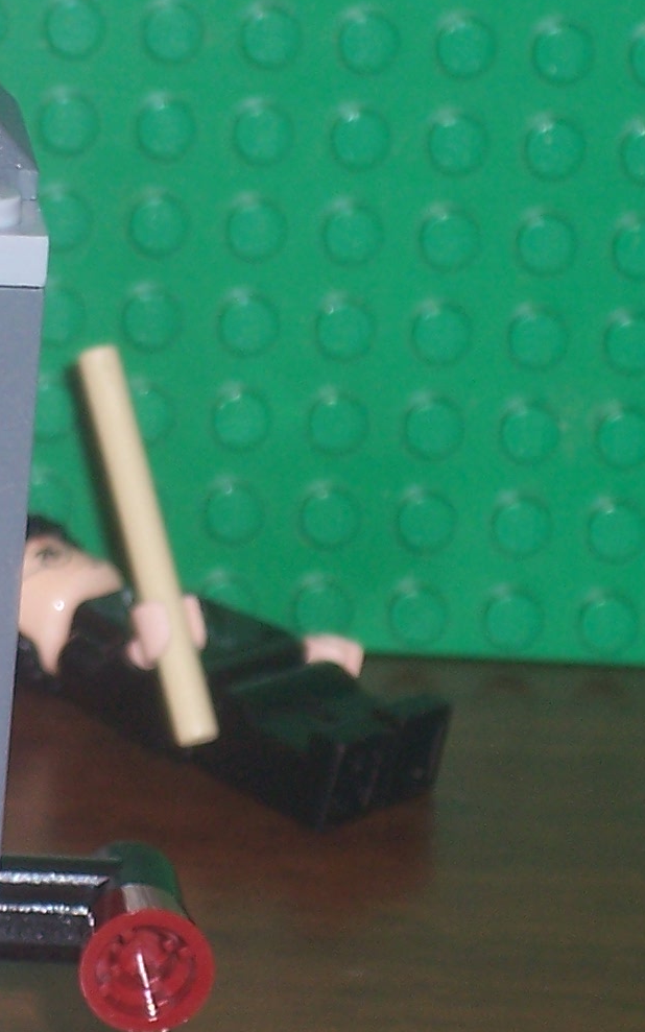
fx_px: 7876
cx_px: -219
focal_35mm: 280
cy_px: 581
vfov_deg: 7.5
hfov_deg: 4.7
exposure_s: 1/90
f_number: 4.6
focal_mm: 16.8
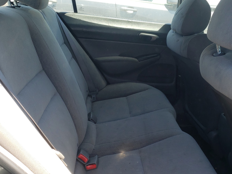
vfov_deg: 36.8
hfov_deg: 47.6
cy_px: 88
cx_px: 139
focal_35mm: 39
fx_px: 261
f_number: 1.5
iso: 50
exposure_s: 1/357
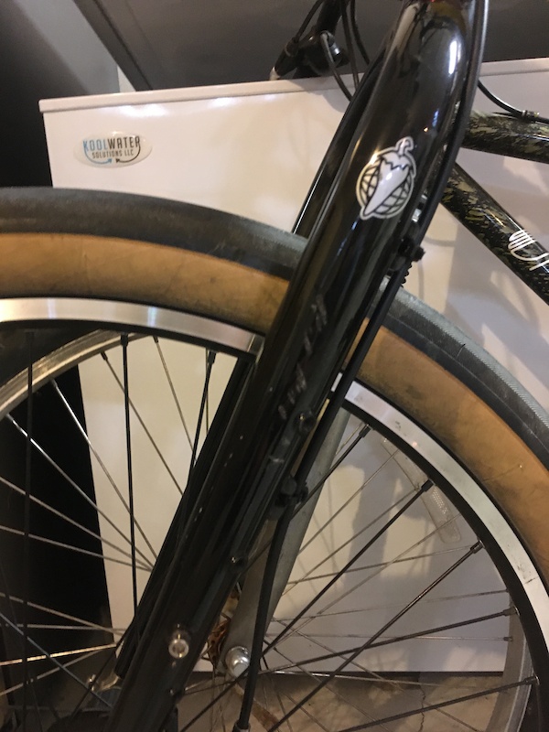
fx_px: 613
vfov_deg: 61.7
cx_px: 274
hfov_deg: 48.2
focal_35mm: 29
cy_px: 366
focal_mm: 4.15
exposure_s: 1/15
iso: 400
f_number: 2.2
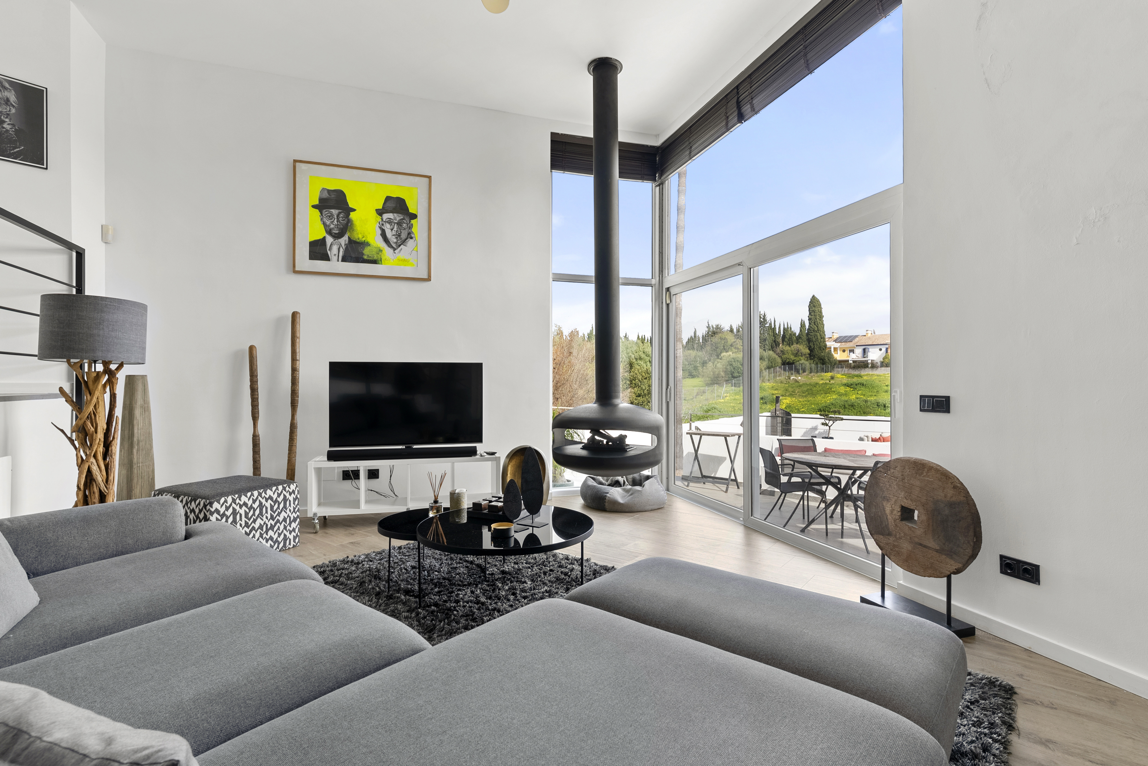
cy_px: 383
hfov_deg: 93.2
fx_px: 542
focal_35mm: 17
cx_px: 574
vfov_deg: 70.5
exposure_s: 1/10
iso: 100
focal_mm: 17
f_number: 8
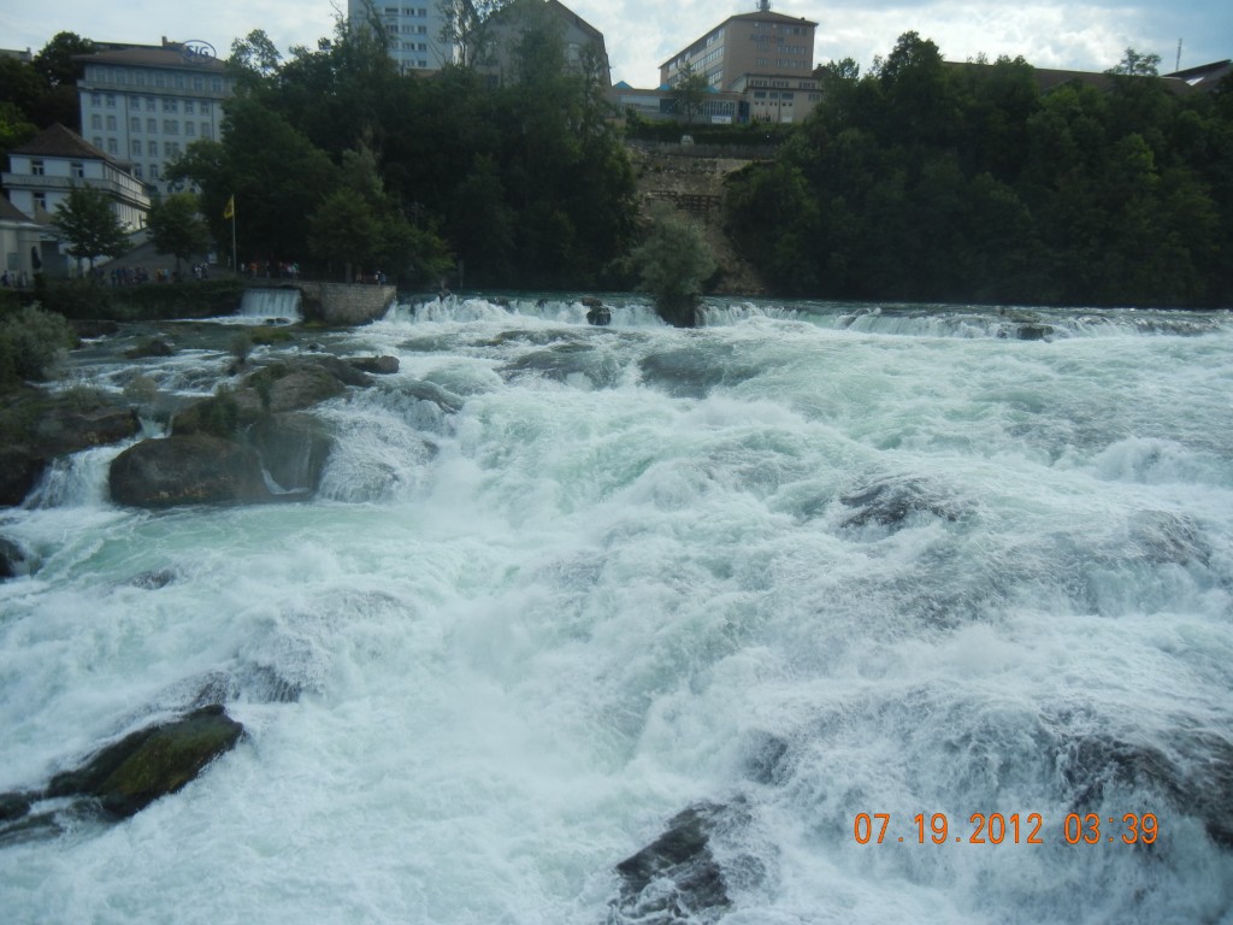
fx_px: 1069
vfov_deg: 46.8
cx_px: 616
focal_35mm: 30
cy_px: 462
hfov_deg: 60.0
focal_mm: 5.4
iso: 160
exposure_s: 1/540
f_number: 7
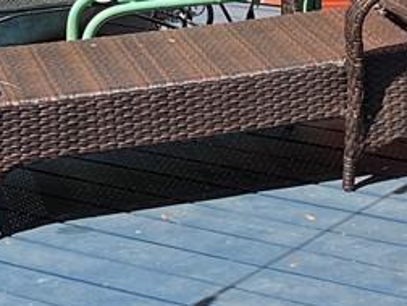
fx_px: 1940
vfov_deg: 8.9
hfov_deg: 11.6
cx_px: 549
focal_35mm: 165
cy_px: -49
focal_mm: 5.1
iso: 50
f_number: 1.6
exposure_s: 1/2358
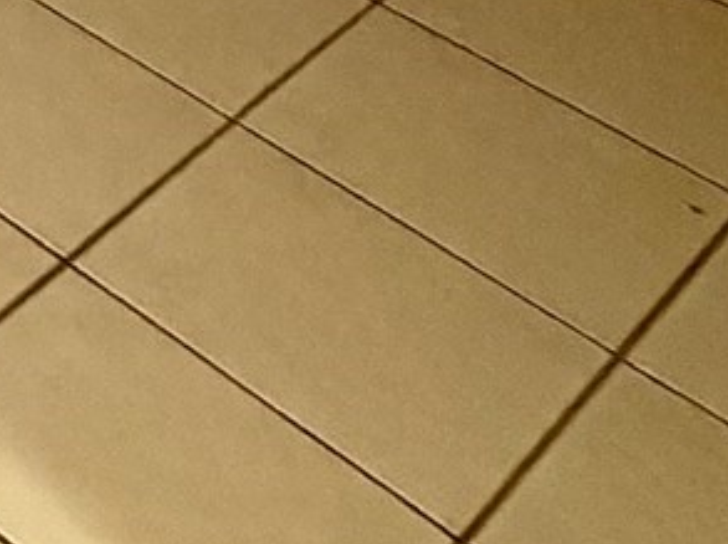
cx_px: -1148
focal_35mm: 98
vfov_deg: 10.3
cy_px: -1143
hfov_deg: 13.2
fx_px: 2058
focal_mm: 2.22
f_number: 2.2
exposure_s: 1/60
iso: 1000
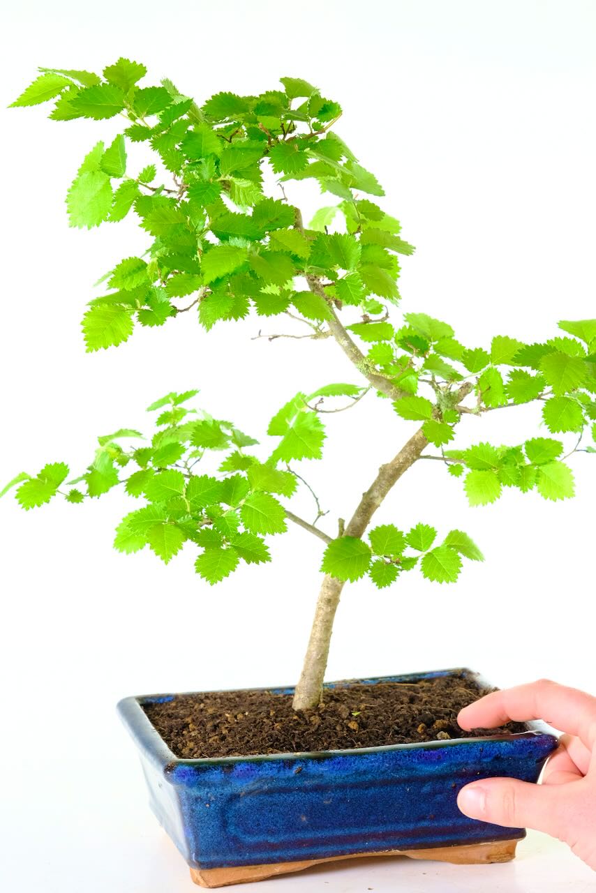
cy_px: 446
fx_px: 2432
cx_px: 298
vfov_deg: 20.8
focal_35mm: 98
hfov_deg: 14.0
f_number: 9
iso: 2500
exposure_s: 1/30
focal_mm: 65.2
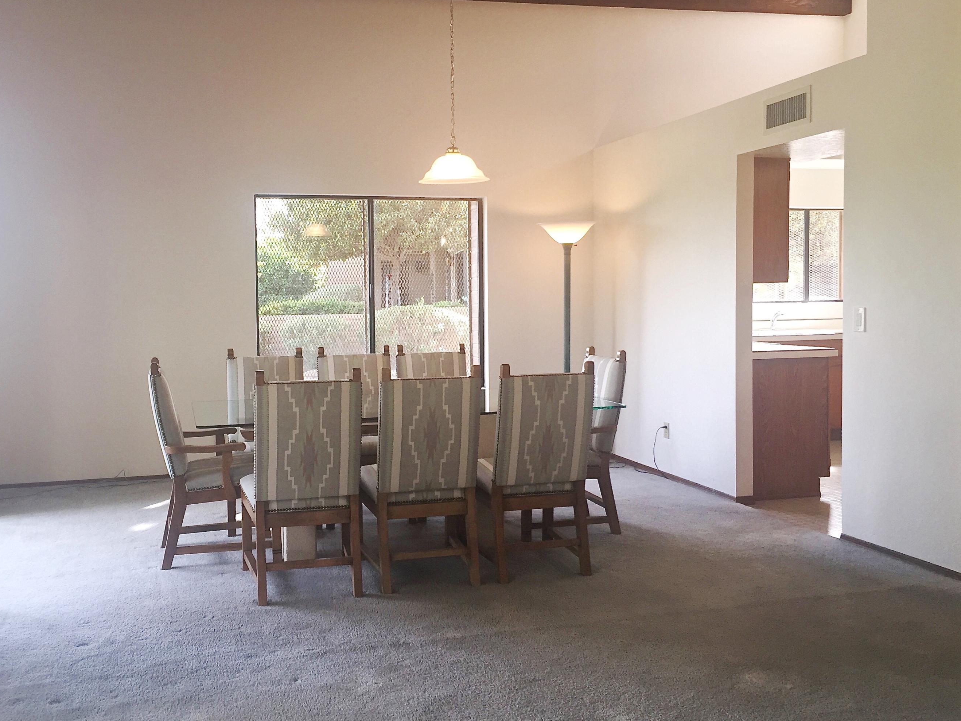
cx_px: 423
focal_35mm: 33
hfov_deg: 55.2
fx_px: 916
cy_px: 355
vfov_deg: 42.9
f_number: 2.2
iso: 32
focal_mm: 4.15
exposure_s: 1/60
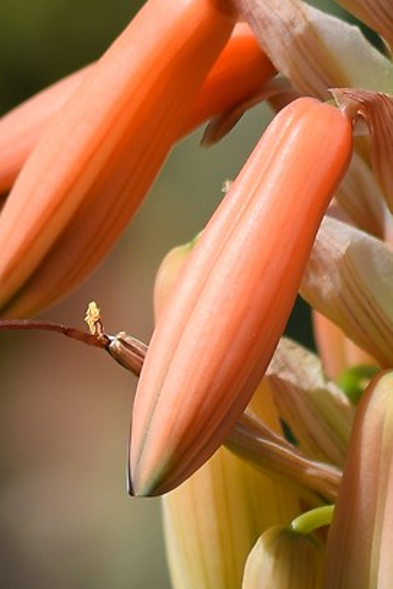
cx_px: 420
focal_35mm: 618
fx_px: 10119
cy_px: -765
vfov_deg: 3.3
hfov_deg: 2.2
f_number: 4
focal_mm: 70
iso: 100
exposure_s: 1/1000
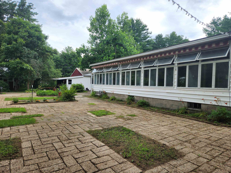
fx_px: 153
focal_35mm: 23
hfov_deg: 73.9
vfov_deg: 58.9
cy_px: 86
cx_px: 116
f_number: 1.8
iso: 20
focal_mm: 5.4
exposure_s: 1/339
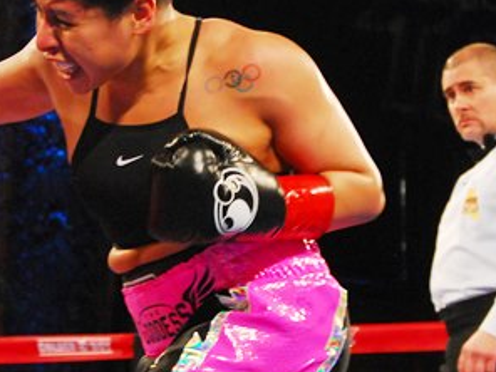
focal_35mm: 78
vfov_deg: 18.8
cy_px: 102
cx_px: 70
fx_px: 1118
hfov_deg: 24.4
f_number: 2.8
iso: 1000
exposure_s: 1/320
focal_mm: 25
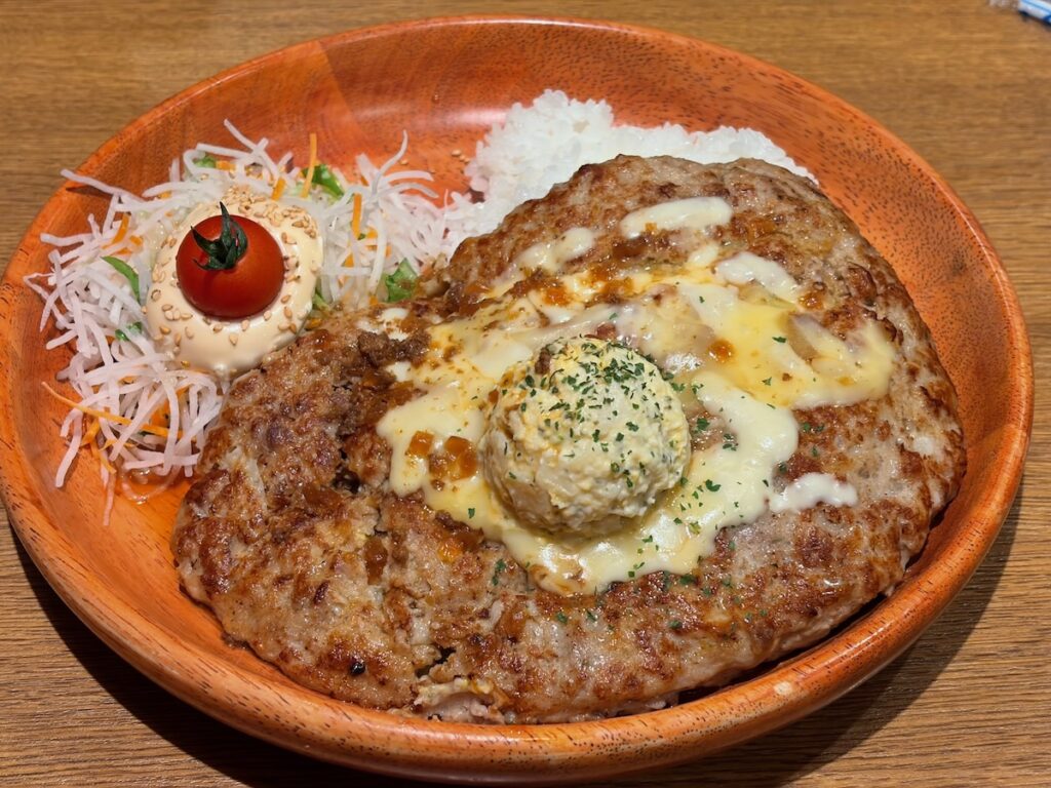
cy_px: 394
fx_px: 1579
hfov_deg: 36.8
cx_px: 526
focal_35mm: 52
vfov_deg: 28.0
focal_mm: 5.96
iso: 80
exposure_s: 1/50
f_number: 1.6
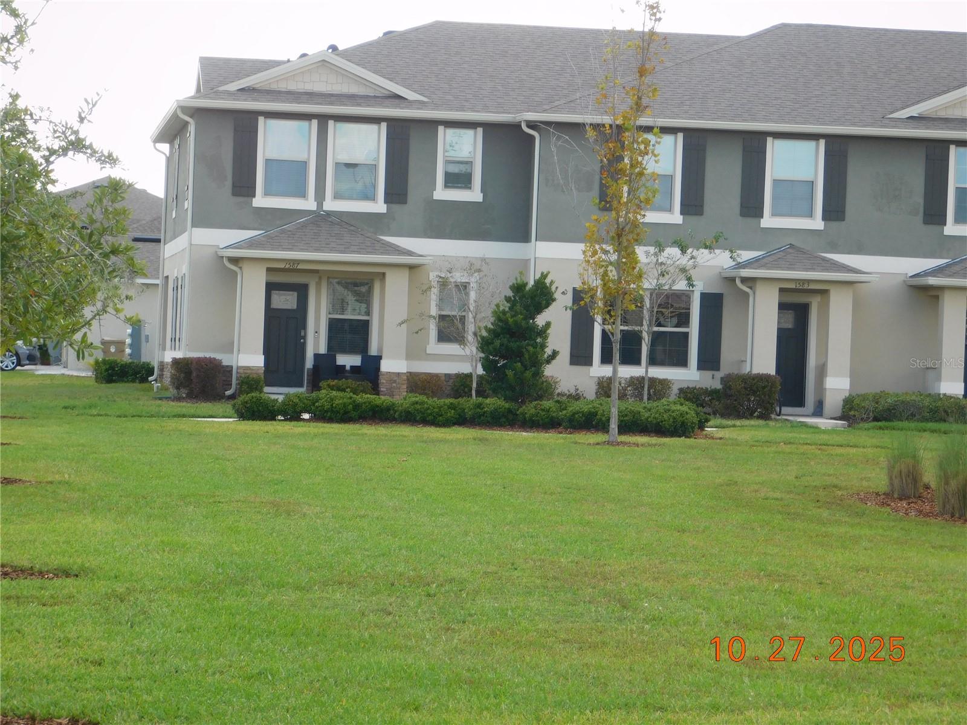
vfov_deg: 11.1
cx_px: 484
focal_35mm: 134
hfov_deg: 14.7
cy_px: 362
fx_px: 3743
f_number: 5
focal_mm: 23.7
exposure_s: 1/200
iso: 125
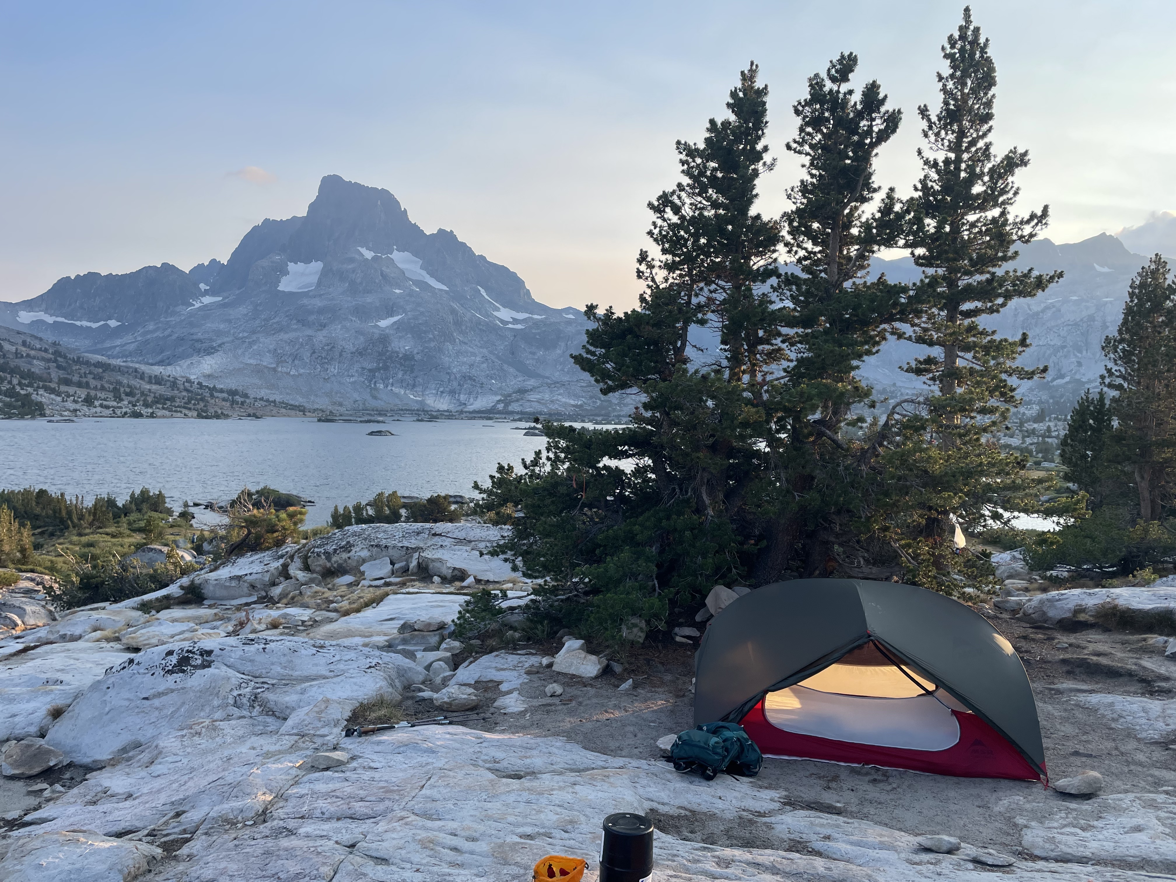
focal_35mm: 26
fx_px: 883
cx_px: 588
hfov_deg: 67.3
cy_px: 441
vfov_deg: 53.1
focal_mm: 4.2
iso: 32
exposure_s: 1/861
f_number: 1.6
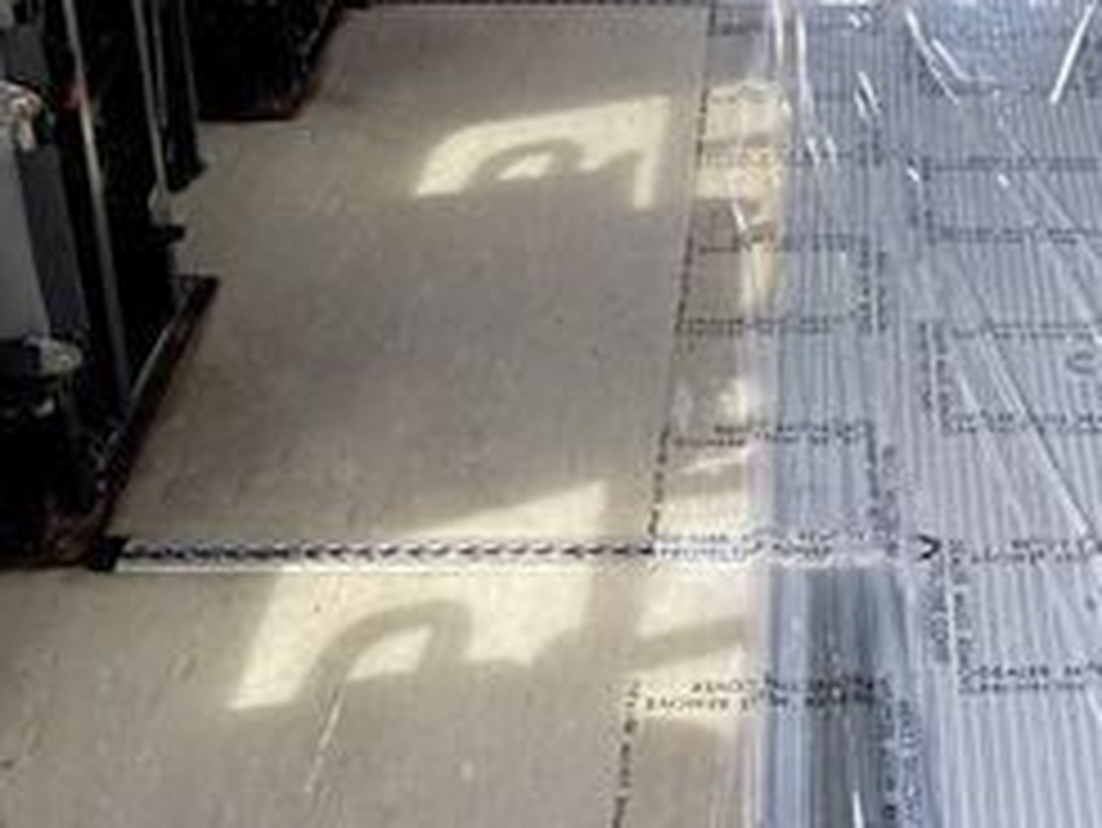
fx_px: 2166
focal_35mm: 68
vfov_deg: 20.0
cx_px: 886
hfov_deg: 27.9
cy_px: -216
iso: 125
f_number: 1.8
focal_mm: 4.25
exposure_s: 1/121
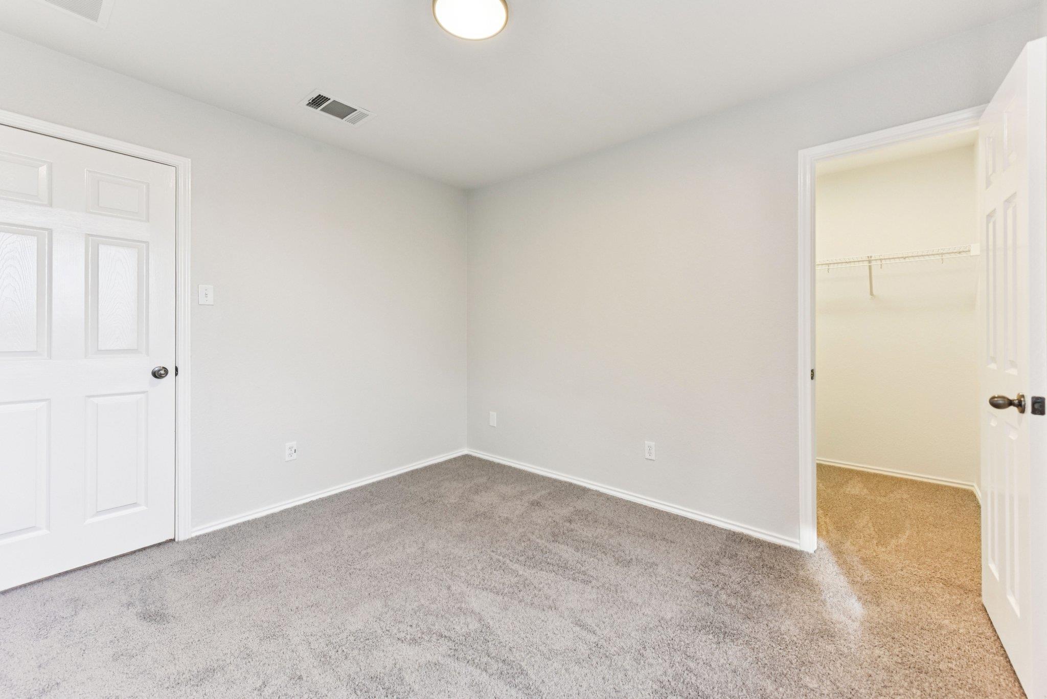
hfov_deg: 104.2
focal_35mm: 14
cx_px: 524
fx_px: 407
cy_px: 350
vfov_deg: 81.2
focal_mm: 14
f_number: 8
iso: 400
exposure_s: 1/20
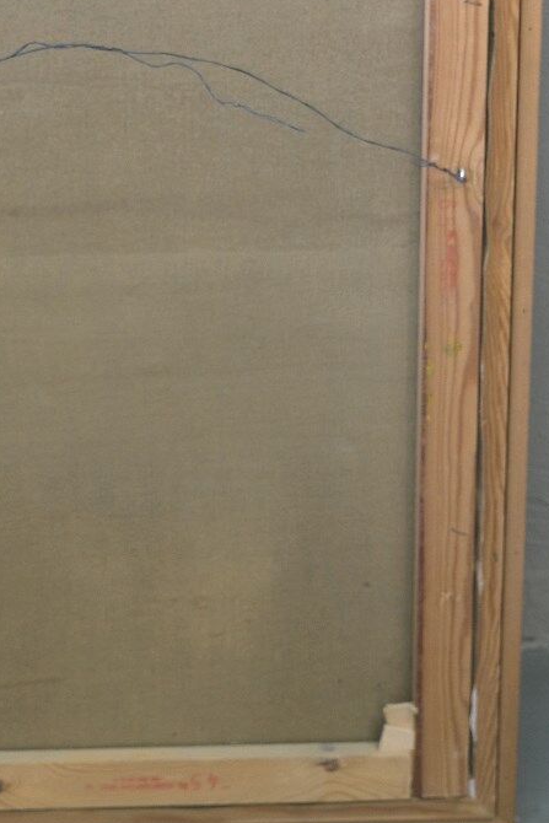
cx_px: 103
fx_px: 2126
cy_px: 222
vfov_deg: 21.7
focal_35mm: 93
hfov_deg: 14.6
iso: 1000
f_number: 4
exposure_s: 1/50
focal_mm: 32.5
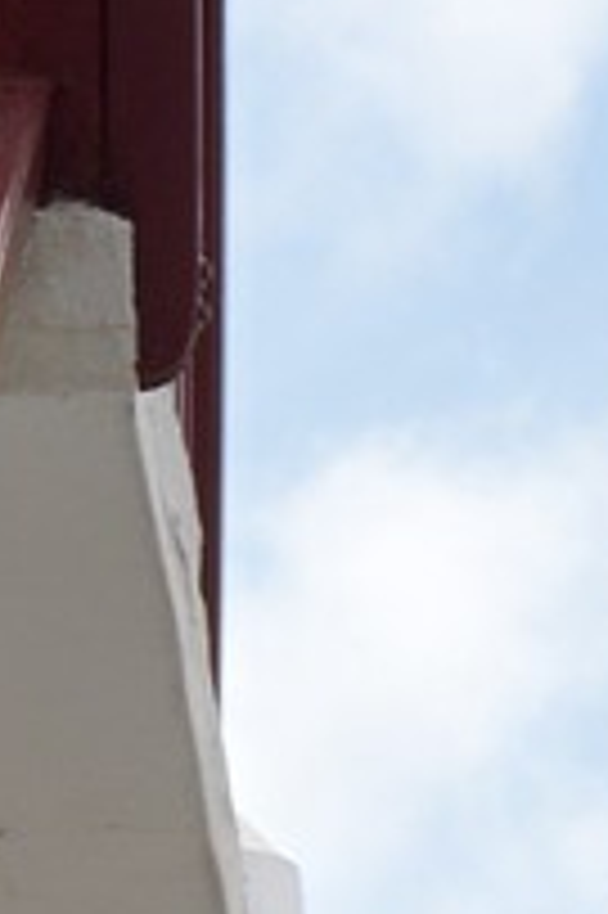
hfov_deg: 2.9
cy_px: 2629
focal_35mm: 474
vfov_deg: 4.2
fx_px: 12028
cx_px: 194
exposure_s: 1/200
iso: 200
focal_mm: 60
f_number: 16
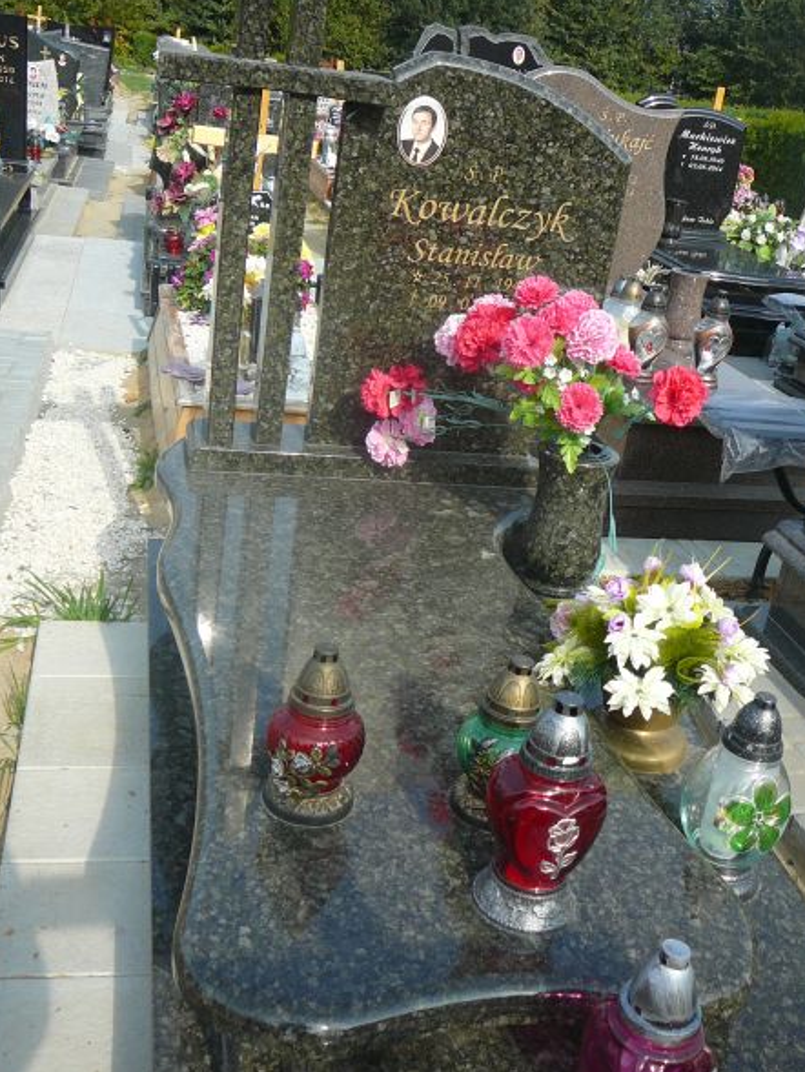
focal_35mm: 38
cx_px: 419
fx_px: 1178
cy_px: 541
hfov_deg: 37.7
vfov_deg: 49.0
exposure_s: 1/640
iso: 80
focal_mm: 5.2
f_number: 2.8
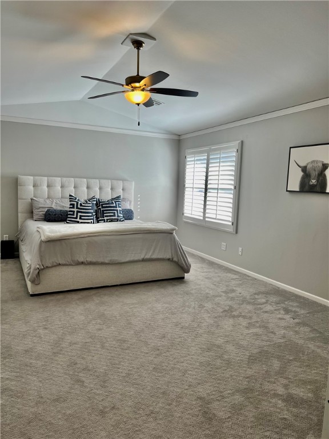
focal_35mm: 26
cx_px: 164
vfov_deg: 67.3
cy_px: 220
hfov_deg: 53.1
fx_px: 329
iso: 40
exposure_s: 1/120
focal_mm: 5.7
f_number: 1.5
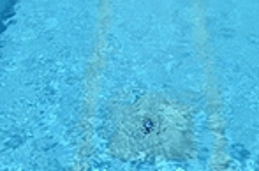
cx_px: 158
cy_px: -183
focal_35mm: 74
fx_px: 531
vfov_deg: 14.7
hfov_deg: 27.4
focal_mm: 10
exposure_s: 1/400
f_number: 9
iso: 100
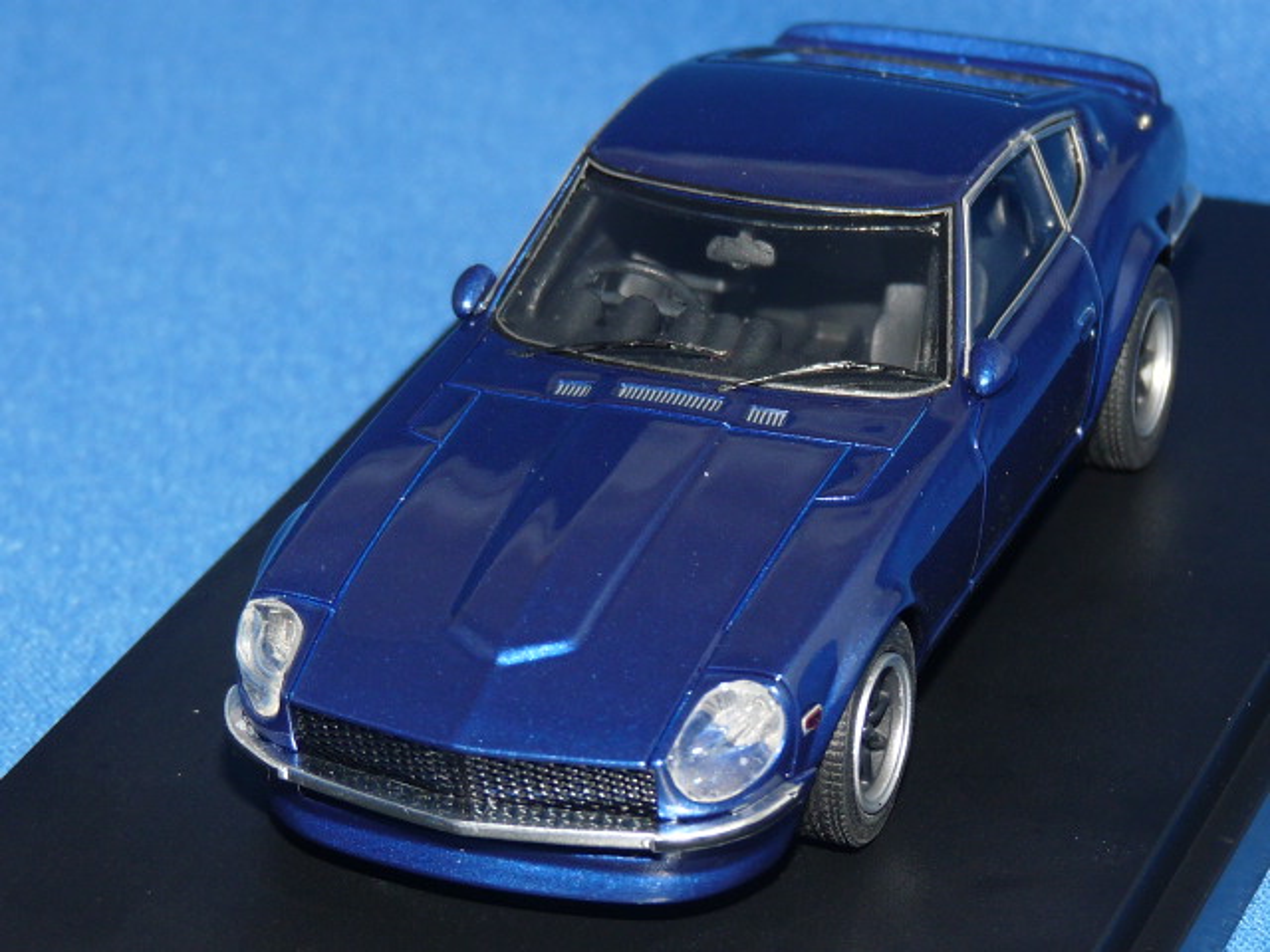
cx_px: 635
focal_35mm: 144
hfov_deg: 13.7
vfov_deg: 10.3
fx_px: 5283
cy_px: 476
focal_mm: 14.9
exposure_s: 1/40
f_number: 3.4
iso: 100
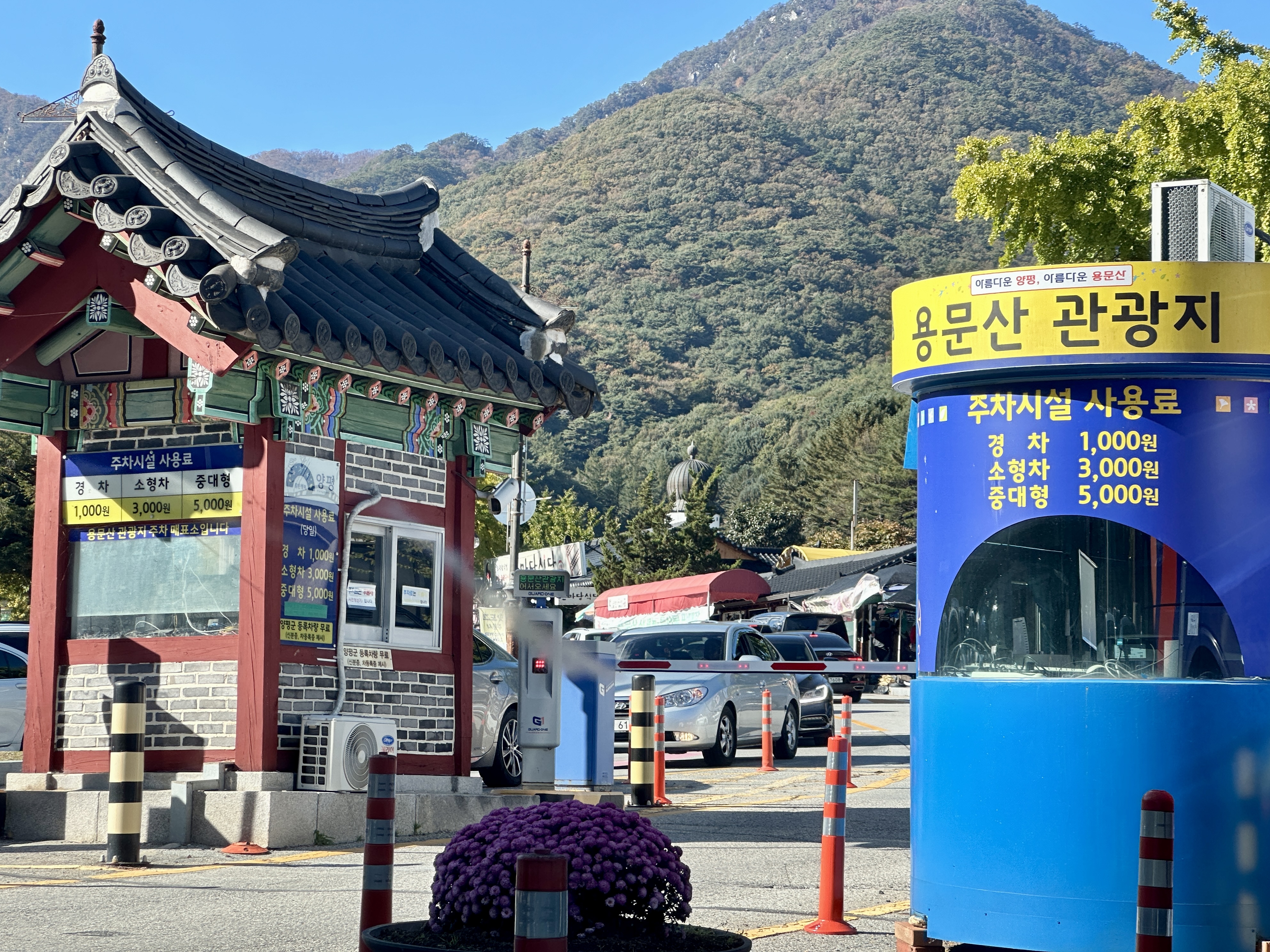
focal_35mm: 78
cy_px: 470
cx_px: 634
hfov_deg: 25.0
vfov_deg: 18.9
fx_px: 2862
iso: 40
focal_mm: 9
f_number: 2.8
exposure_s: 1/99
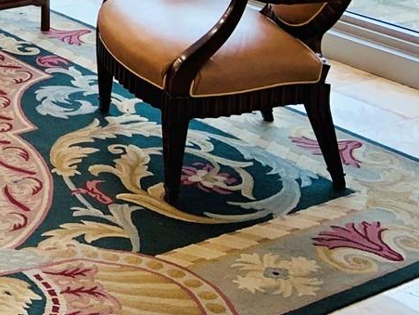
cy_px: -152
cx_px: -167
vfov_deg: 14.9
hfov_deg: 19.2
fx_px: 1114
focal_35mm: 92
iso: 80
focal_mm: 4.25
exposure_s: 1/60
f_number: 1.8
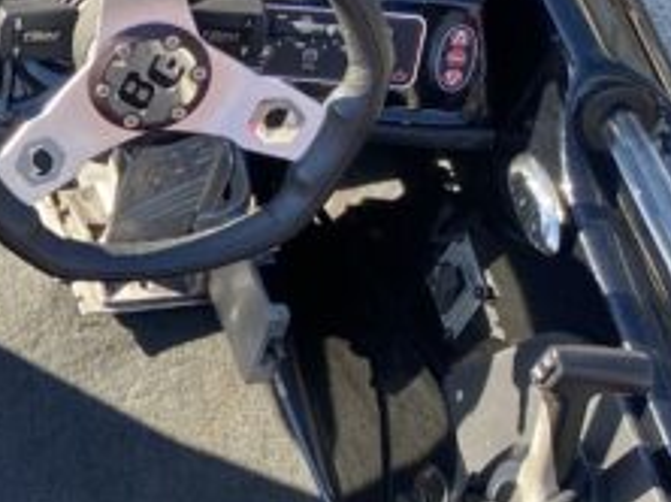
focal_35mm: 120
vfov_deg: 12.3
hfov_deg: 14.8
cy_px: 218
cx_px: -456
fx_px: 2324
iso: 32
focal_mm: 4.25
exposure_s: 1/241
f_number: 1.8
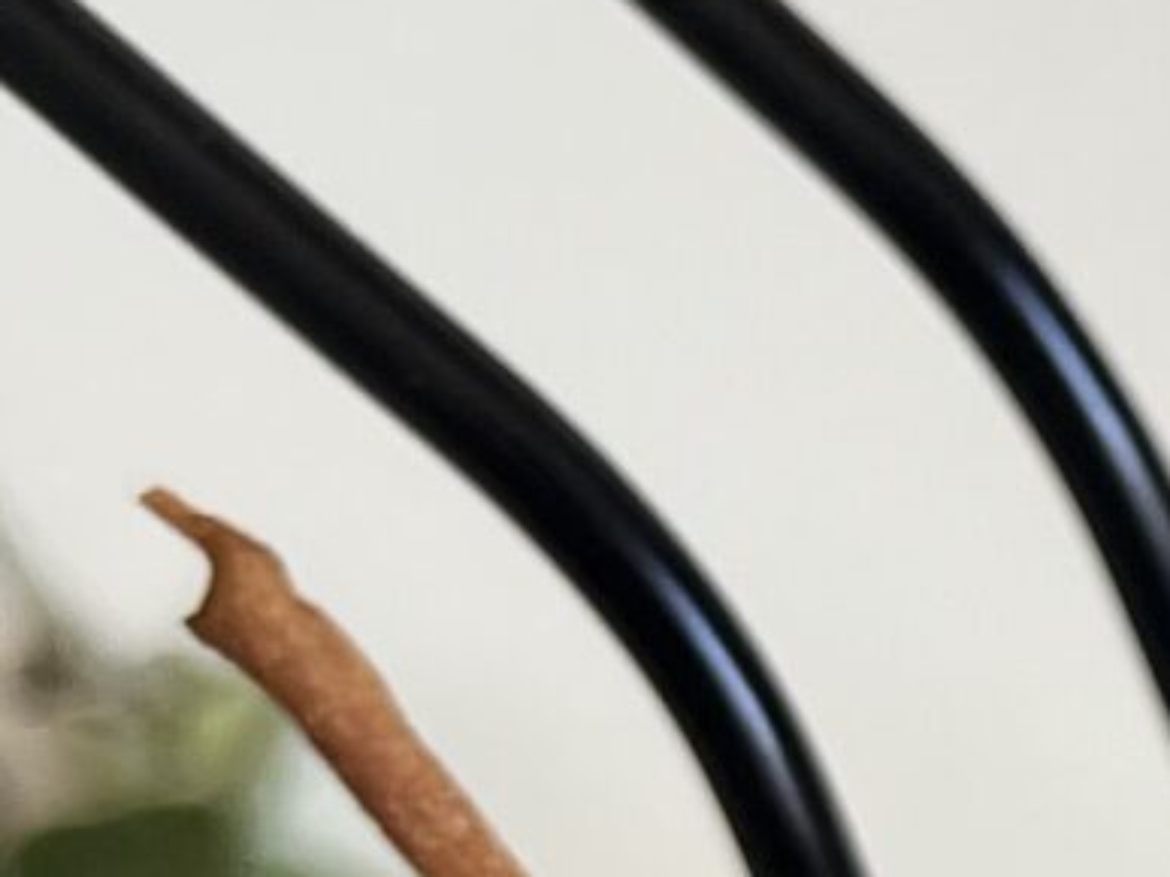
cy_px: 2474
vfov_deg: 7.7
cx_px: 2636
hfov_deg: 10.2
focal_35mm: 172
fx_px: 5812
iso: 64
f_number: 1.6
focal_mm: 5.1
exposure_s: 1/122
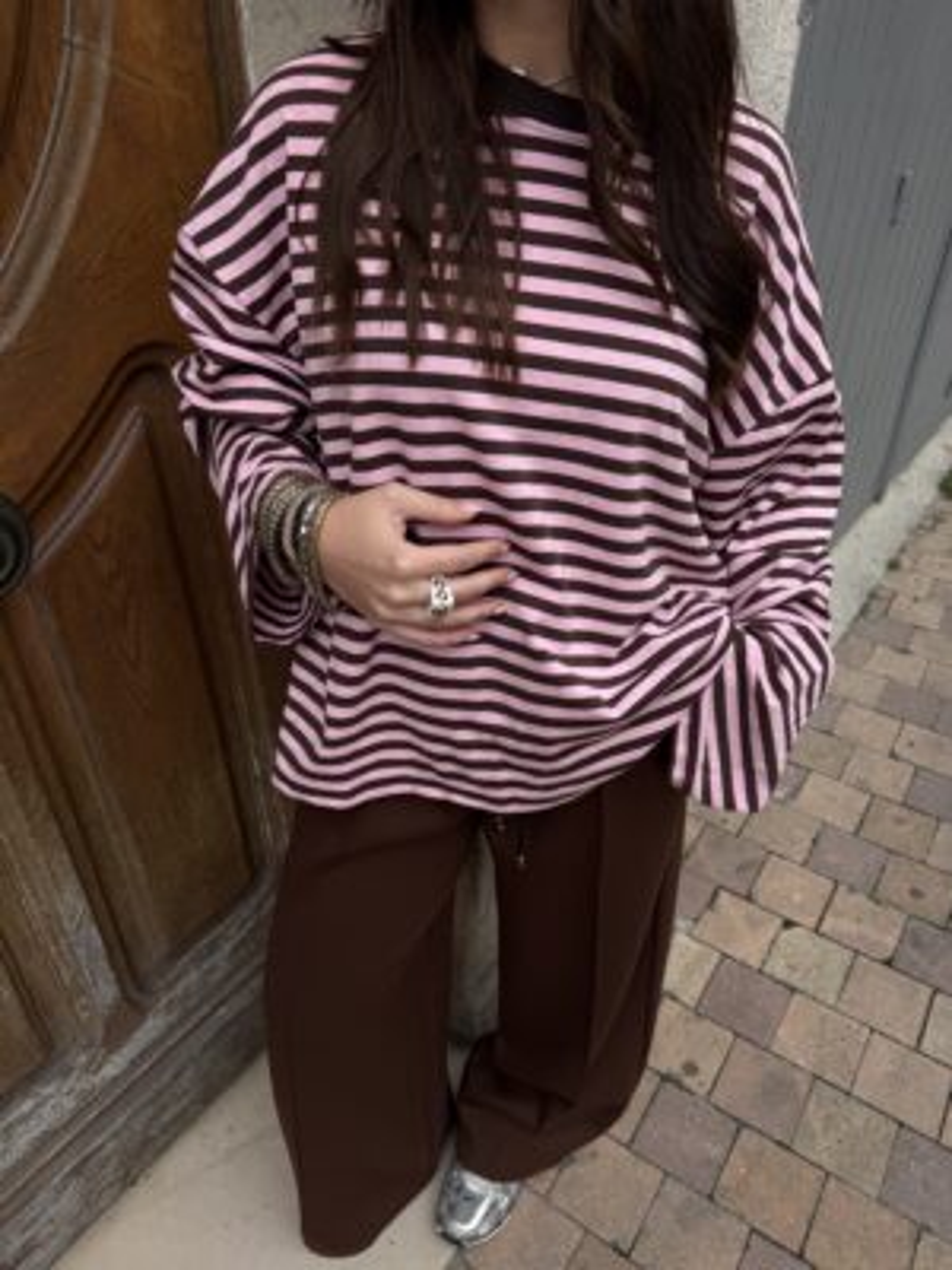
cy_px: 635
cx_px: 476
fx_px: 880
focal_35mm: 24
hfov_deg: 56.8
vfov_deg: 71.6
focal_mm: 6.76
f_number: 1.78
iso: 80
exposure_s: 1/1156
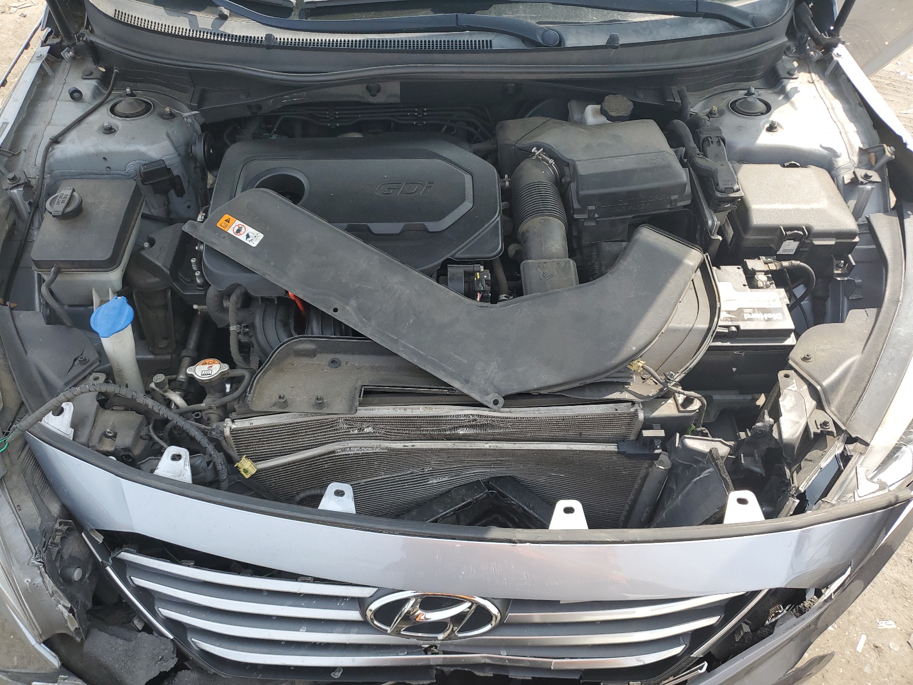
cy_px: 342
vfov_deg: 53.1
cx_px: 456
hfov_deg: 67.3
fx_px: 686
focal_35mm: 26
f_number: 1.5
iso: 50
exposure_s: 1/909
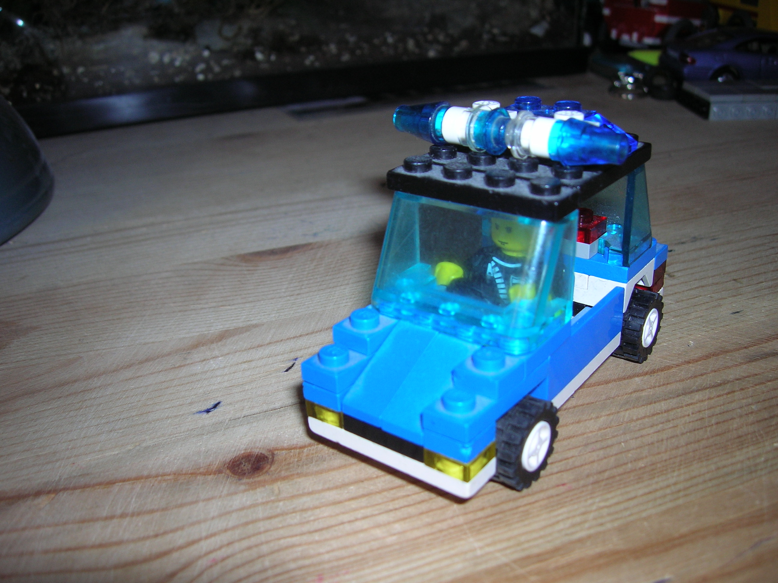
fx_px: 764
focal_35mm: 34
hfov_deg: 54.0
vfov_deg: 41.8
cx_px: 389
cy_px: 292
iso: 50
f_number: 2.9
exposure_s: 1/60.1
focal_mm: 5.7
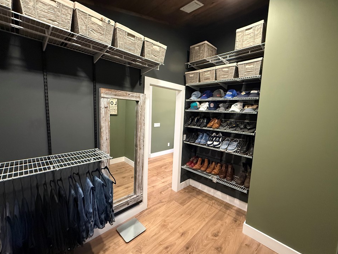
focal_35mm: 15
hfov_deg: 98.2
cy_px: 129
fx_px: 146
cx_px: 173
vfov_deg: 81.7
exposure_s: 1/60
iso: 640
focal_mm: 2.22
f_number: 2.2
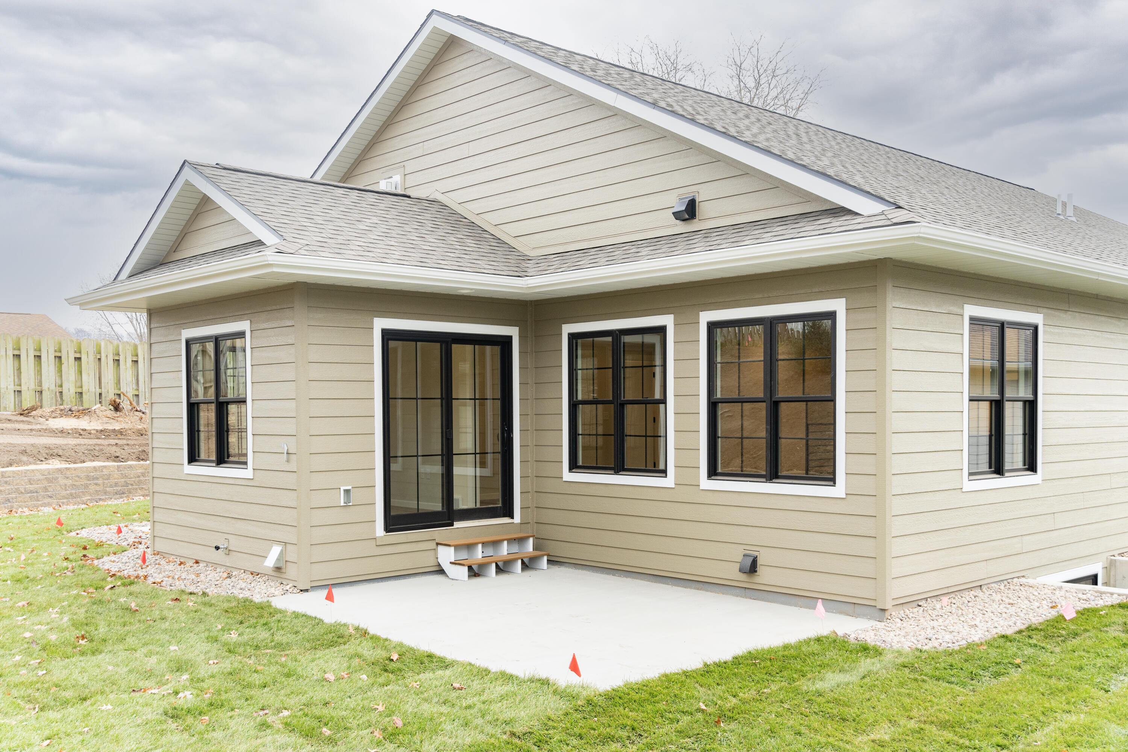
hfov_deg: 53.1
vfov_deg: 36.9
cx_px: 564
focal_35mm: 36
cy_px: 376
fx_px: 1128
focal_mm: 24
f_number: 6.3
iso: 400
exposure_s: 1/80
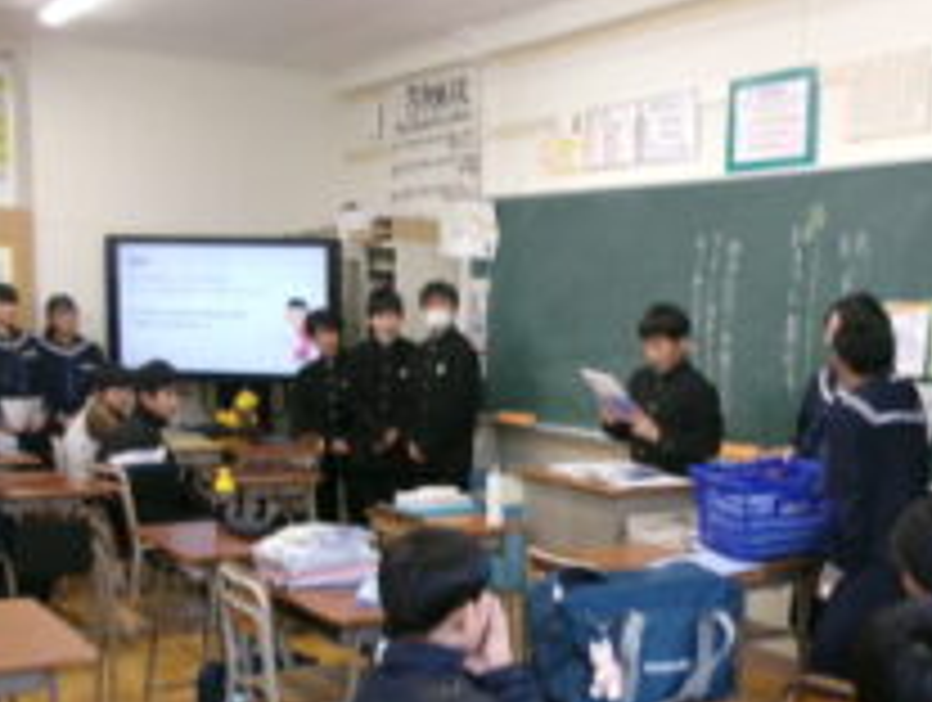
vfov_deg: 29.0
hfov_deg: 38.0
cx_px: 540
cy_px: 477
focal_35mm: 50
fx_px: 1349
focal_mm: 5.1
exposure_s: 1/34
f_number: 3.9
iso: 211
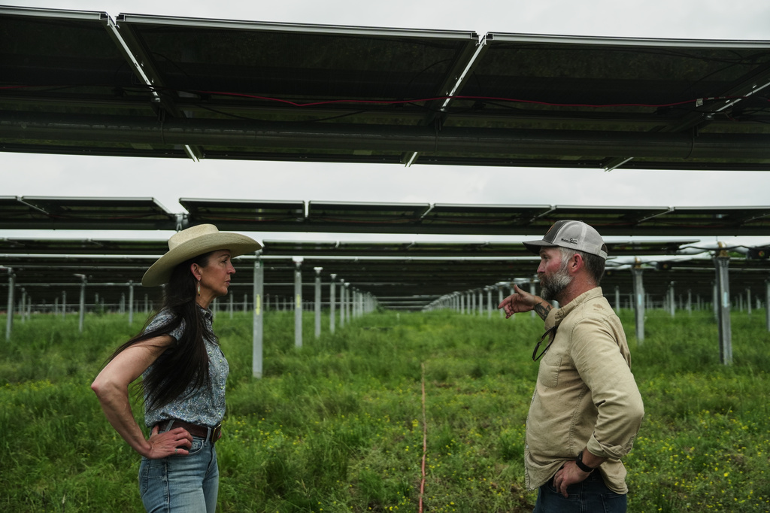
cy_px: 256
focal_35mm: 35
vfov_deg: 37.8
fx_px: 748
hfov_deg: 54.4
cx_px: 385
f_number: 2.8
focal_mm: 35
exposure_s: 1/8000
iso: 800
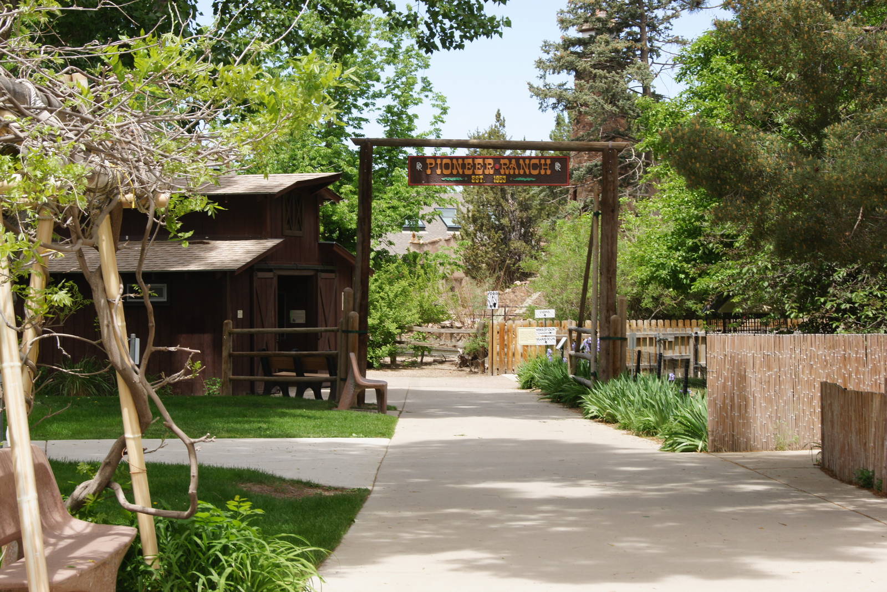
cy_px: 296
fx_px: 2033
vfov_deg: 16.6
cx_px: 444
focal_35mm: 82
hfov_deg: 24.6
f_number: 11
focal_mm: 55
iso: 200
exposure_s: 1/125
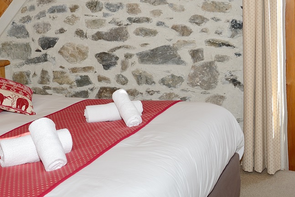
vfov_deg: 25.3
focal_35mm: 53
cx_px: 89
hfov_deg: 36.9
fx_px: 435
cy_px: 56
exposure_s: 1/200
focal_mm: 19
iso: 100
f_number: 4.5
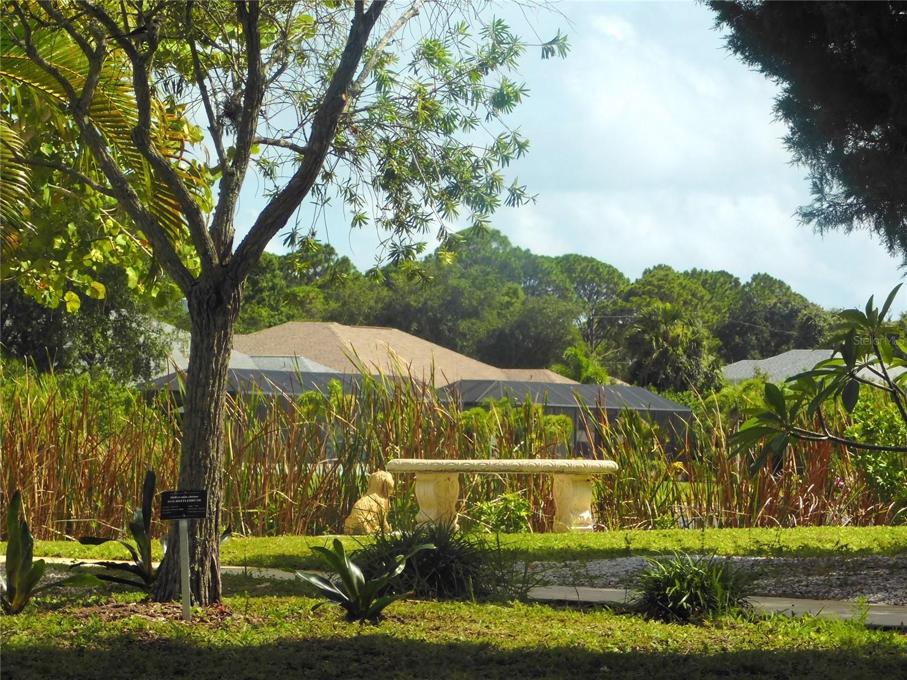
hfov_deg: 10.7
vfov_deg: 8.1
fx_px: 4821
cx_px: 454
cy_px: 340
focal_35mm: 184
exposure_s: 1/800
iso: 125
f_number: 5.4
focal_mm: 32.7
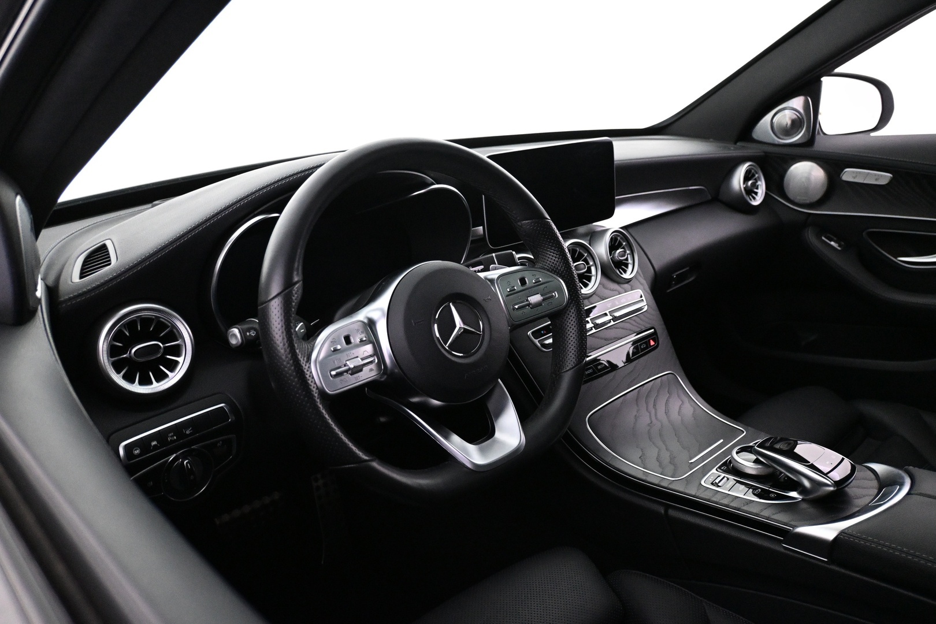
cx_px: 468
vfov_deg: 45.7
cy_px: 312
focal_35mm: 28
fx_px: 741
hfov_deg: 64.6
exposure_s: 1/60
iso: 4000
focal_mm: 19
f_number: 3.8
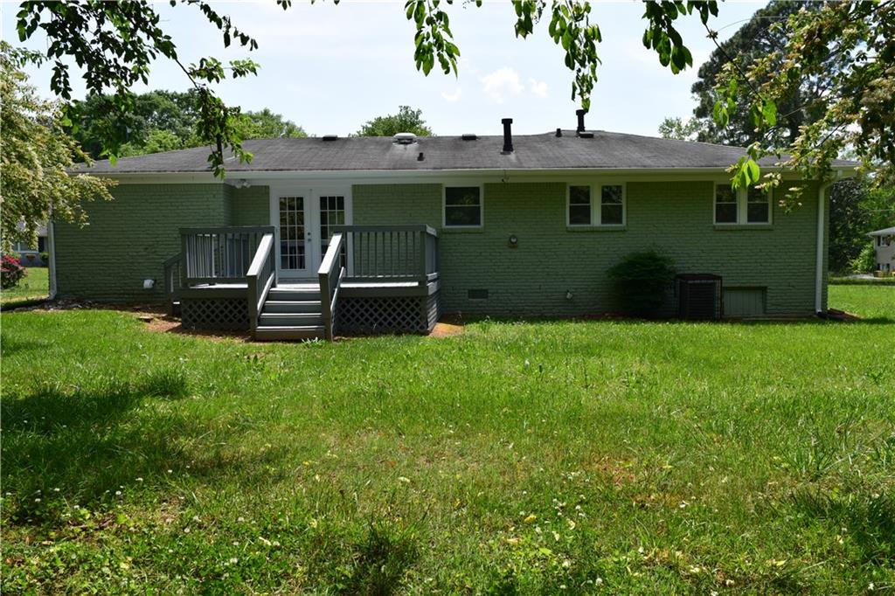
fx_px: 671
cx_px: 448
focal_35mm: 27
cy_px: 298
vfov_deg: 47.9
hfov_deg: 67.4
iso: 400
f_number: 11
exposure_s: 1/400
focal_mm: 18
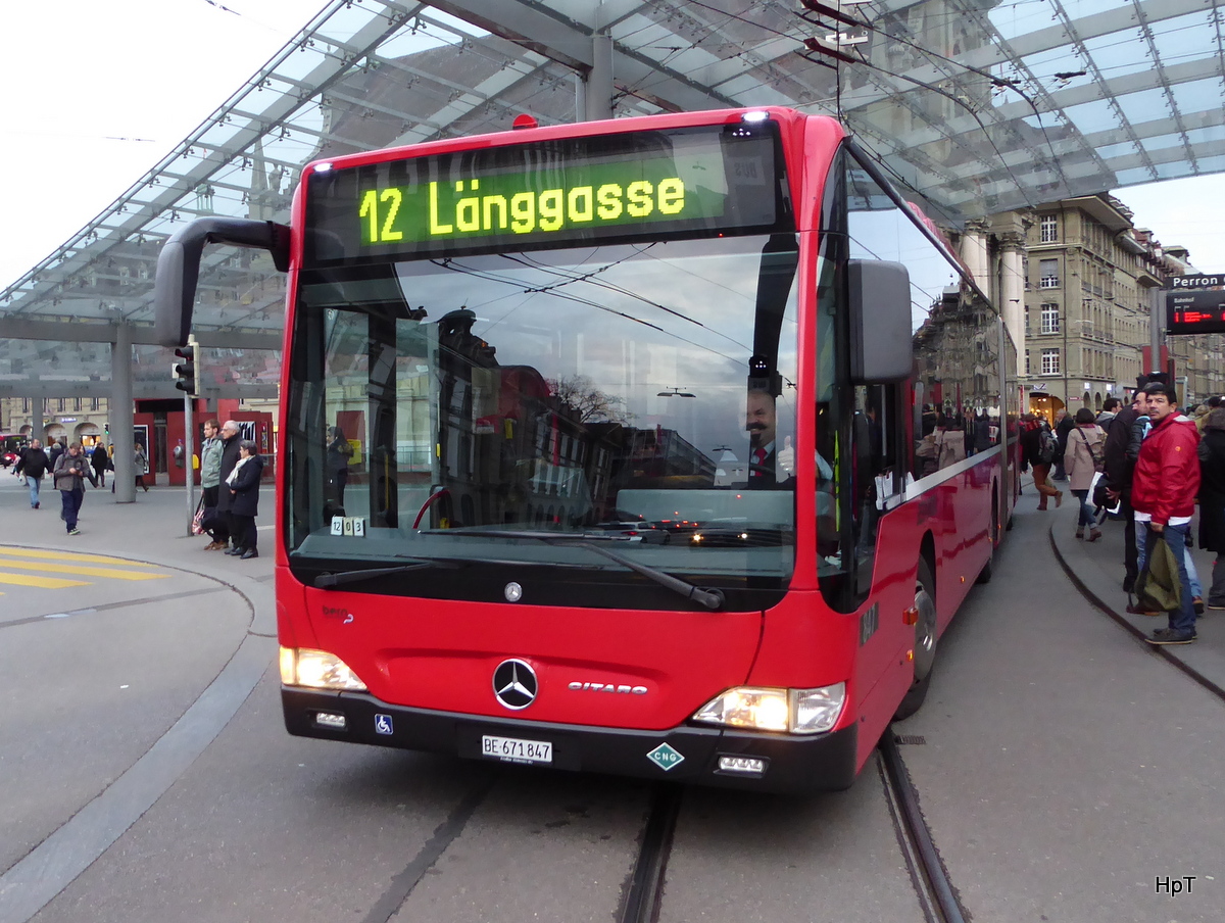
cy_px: 462
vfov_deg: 55.0
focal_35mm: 25
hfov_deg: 69.3
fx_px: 886
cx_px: 612
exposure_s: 1/60
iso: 320
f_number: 3.3
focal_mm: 4.3
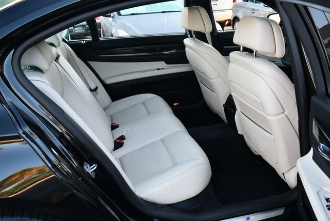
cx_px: 165
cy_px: 110
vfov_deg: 36.9
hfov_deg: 53.1
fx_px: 330
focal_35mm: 36
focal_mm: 18
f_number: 3.5
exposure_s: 1/250
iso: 400
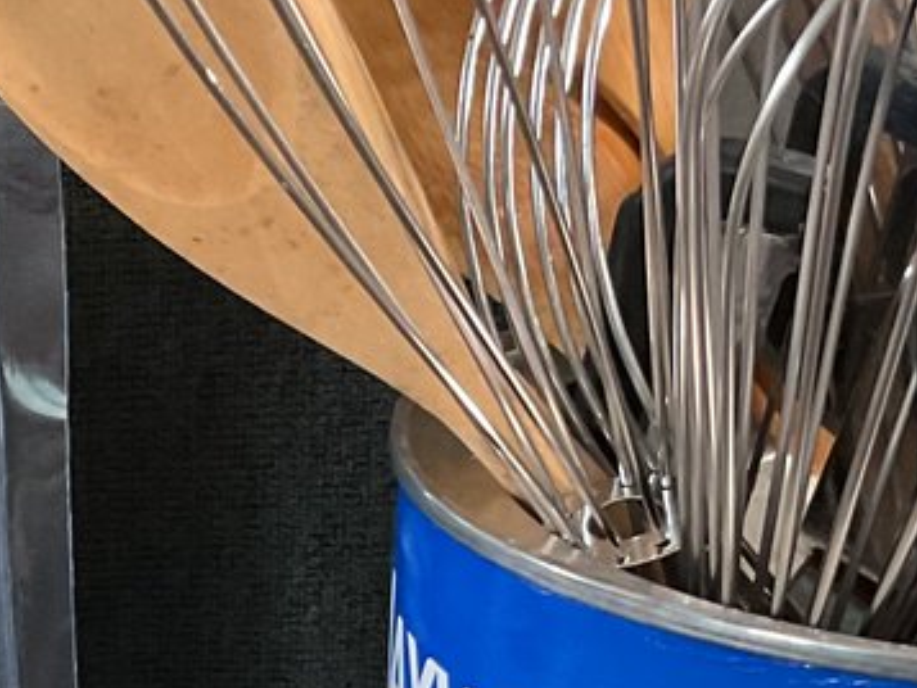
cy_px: 1064
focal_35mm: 123
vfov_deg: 11.5
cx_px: 60
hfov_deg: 15.8
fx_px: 3259
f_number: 1.8
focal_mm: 3
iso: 200
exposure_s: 1/40
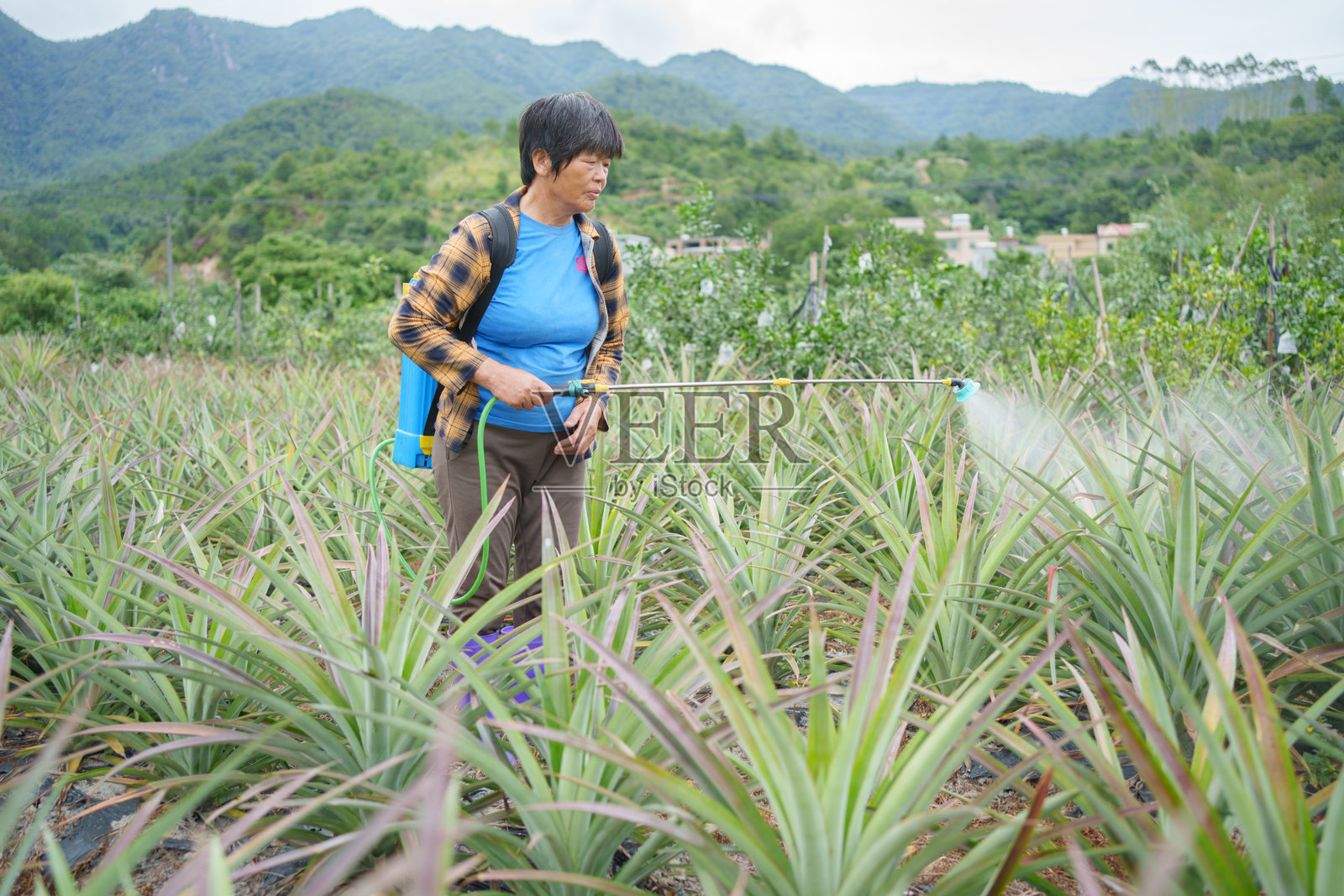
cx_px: 672
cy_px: 448
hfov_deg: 54.4
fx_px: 1307
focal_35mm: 35
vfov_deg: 37.9
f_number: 2.8
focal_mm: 35
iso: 100
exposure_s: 1/160
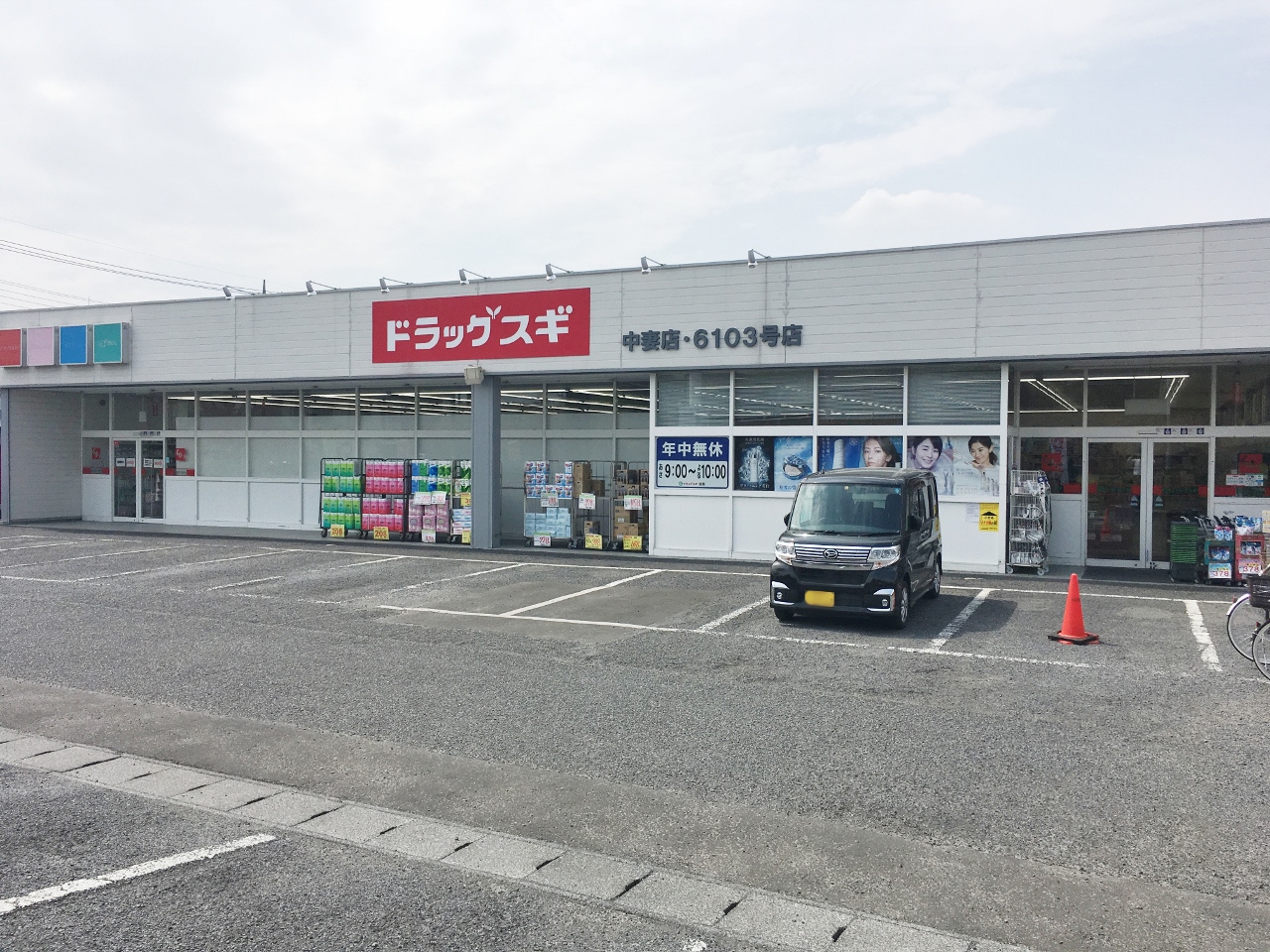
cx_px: 635
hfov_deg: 61.7
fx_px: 1064
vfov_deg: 48.2
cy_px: 476
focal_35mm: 29
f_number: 2.2
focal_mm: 4.15
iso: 25
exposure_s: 1/3344
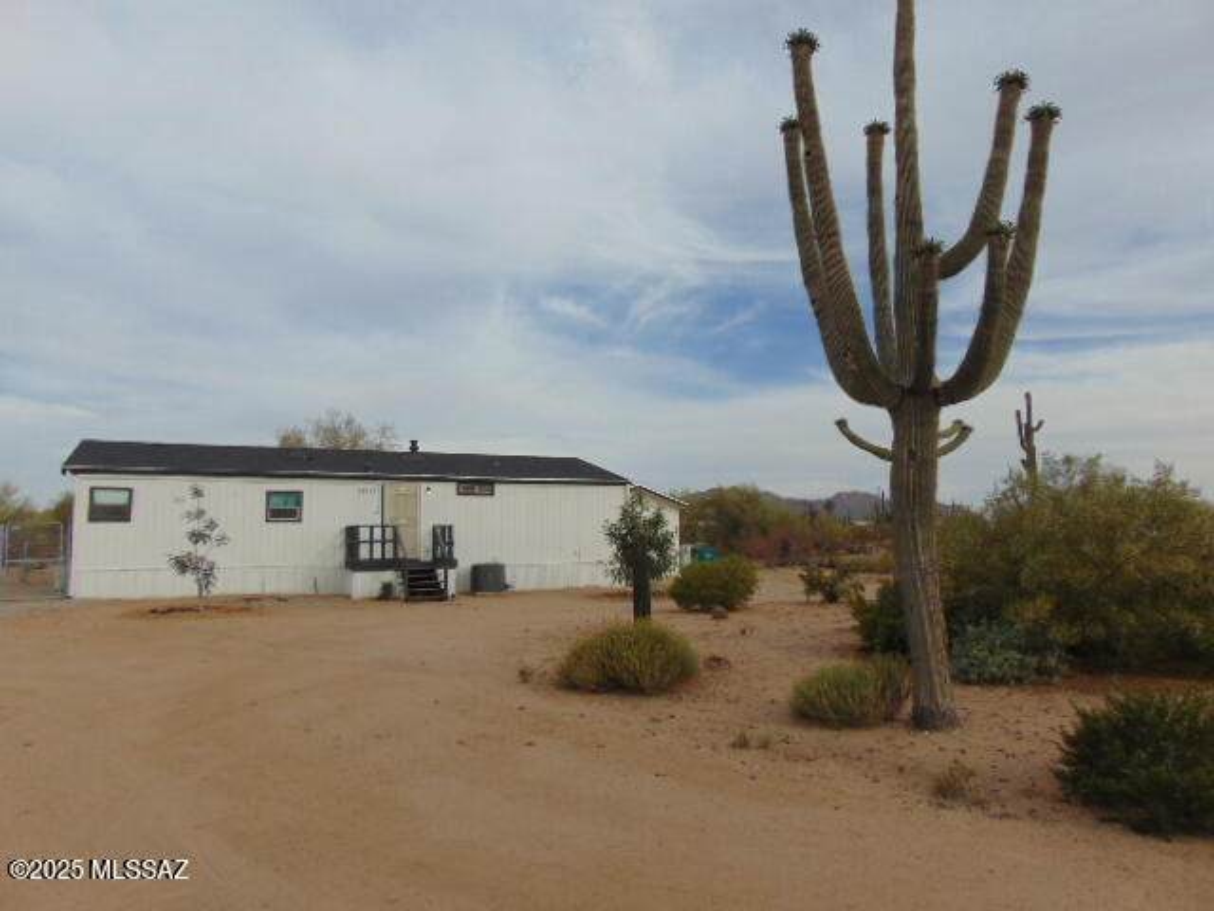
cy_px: 456
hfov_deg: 69.4
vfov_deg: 54.9
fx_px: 877
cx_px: 607
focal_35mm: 25
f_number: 7.7
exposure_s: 1/320
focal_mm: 4.5
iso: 80
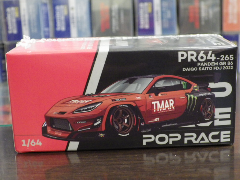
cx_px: 120
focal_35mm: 59
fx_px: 409
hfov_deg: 32.7
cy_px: 90
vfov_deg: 24.8
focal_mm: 10.7
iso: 1000
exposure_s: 1/25
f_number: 4
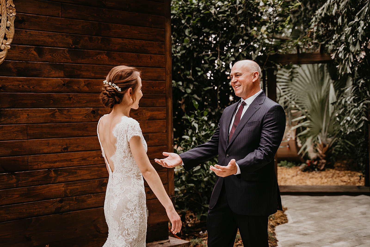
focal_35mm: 52
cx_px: 185
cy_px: 124
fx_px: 534
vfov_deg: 26.0
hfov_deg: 38.2
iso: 400
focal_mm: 52
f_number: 2.8
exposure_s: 1/640
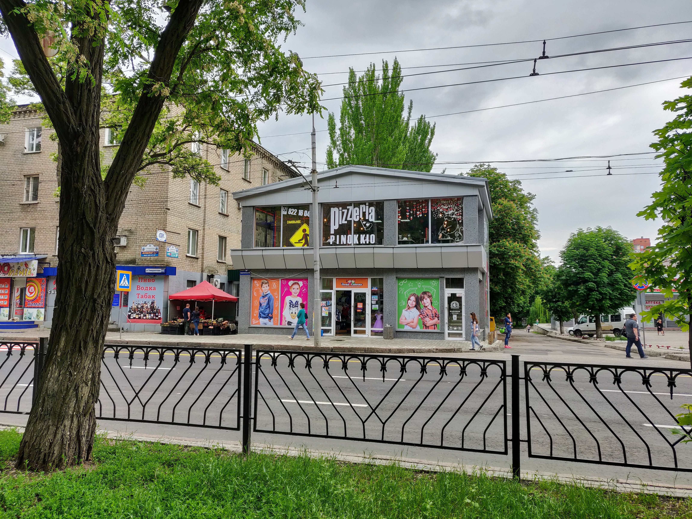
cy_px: 260
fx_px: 500
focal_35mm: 25
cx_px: 346
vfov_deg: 54.9
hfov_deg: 69.4
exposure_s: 1/135
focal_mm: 4.25
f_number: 1.7
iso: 100
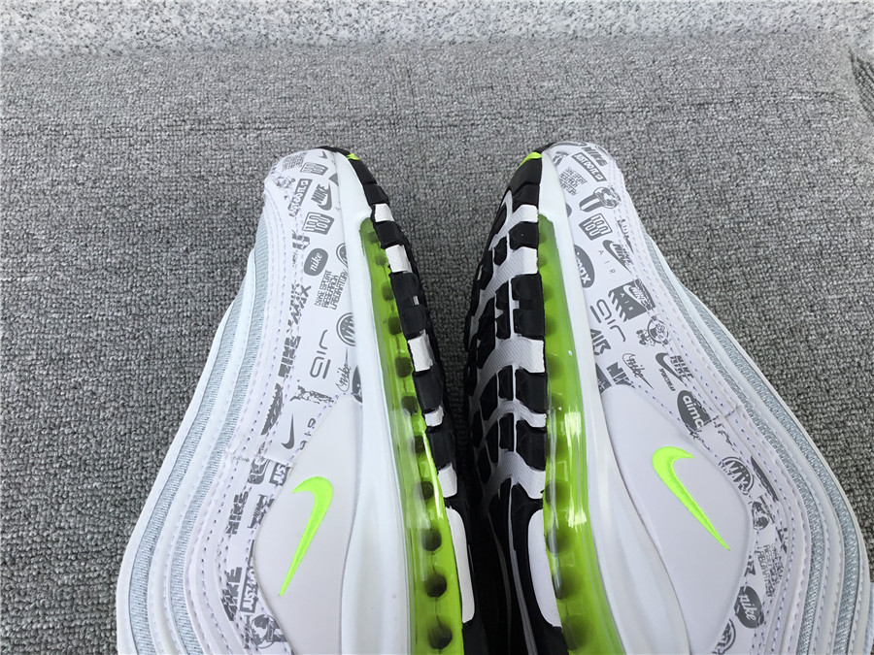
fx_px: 783
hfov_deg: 58.4
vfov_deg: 45.4
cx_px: 437
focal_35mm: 31
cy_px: 328
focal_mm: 3.3
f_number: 2.4
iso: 25
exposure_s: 1/420
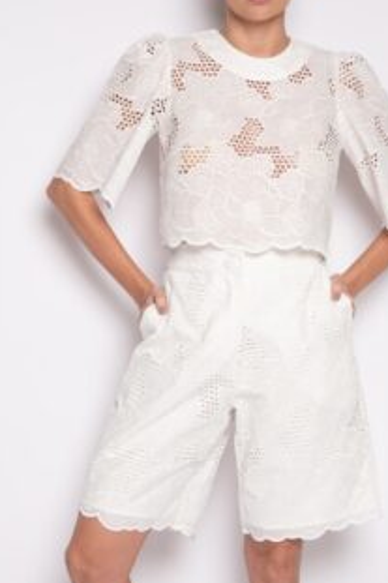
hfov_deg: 15.3
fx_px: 1440
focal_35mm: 89
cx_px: 219
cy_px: 365
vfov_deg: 22.8
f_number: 5.6
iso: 200
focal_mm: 46
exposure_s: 1/160
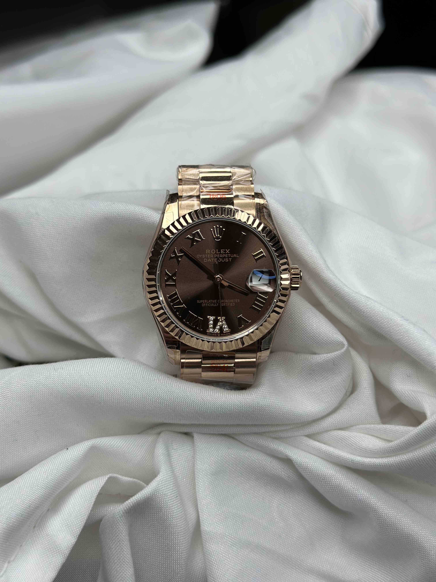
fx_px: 806
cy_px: 291
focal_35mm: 48
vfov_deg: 39.7
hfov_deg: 30.3
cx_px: 218
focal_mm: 6.86
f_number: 1.78
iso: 80
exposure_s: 1/980
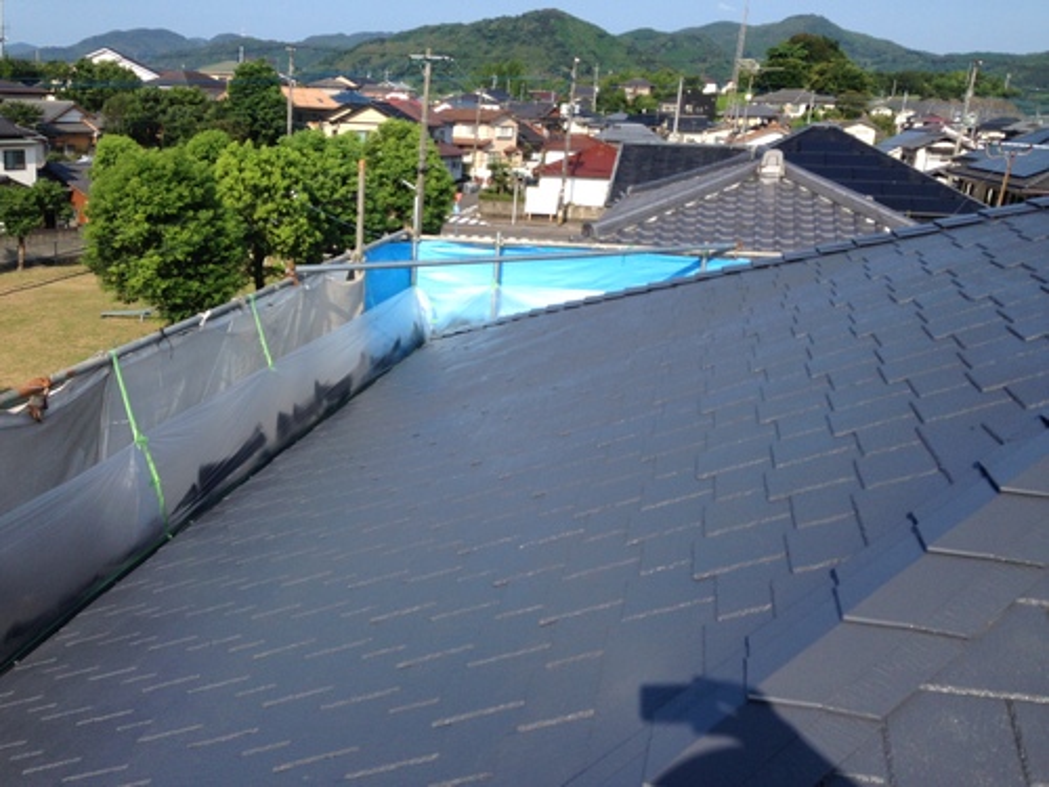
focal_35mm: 33
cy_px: 394
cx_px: 524
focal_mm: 4.12
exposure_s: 1/1427
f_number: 2.4
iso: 50
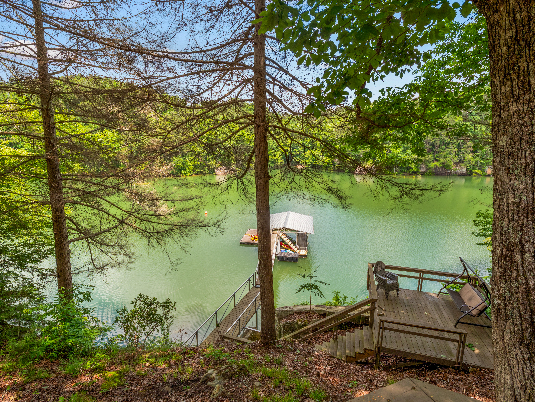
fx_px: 247
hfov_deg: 94.5
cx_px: 268
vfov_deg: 78.1
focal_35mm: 16
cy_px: 201
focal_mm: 8
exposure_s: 1/200
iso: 200
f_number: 5.6
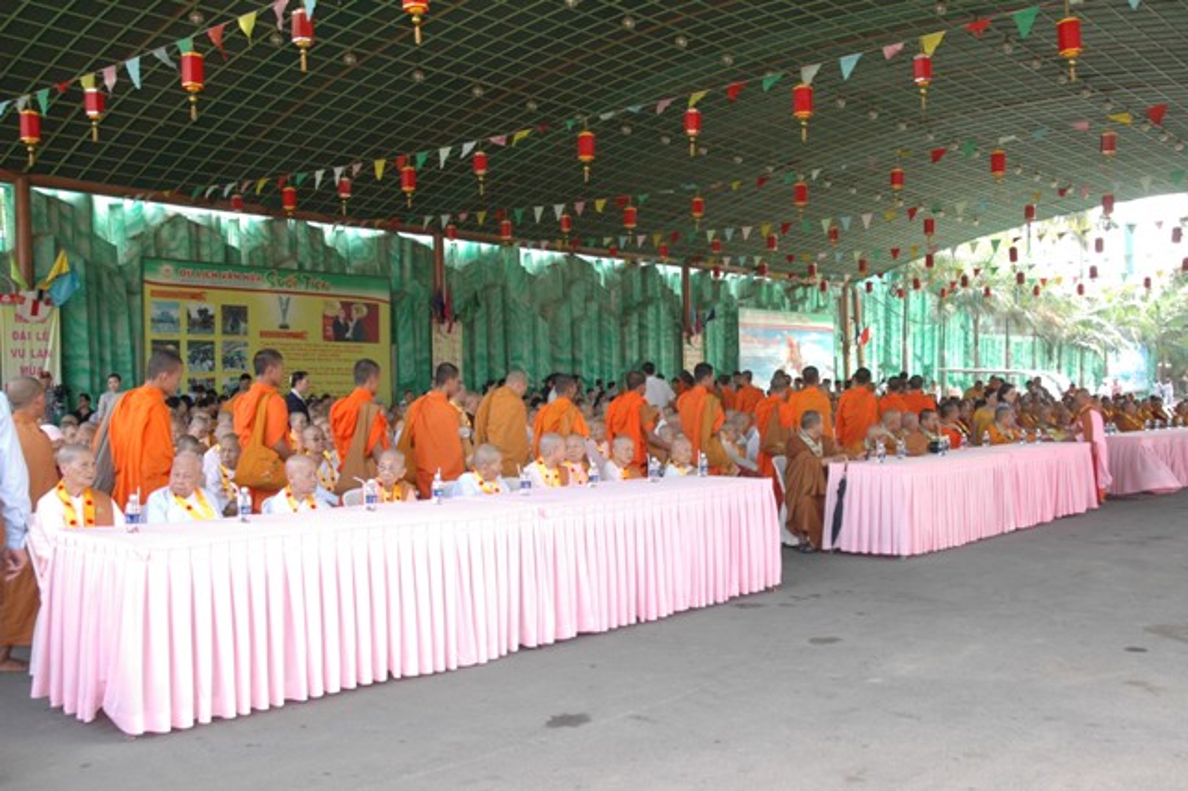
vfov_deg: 36.8
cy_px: 396
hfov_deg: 53.2
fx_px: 1187
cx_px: 594
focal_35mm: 36
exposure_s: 1/60
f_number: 5
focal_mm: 24
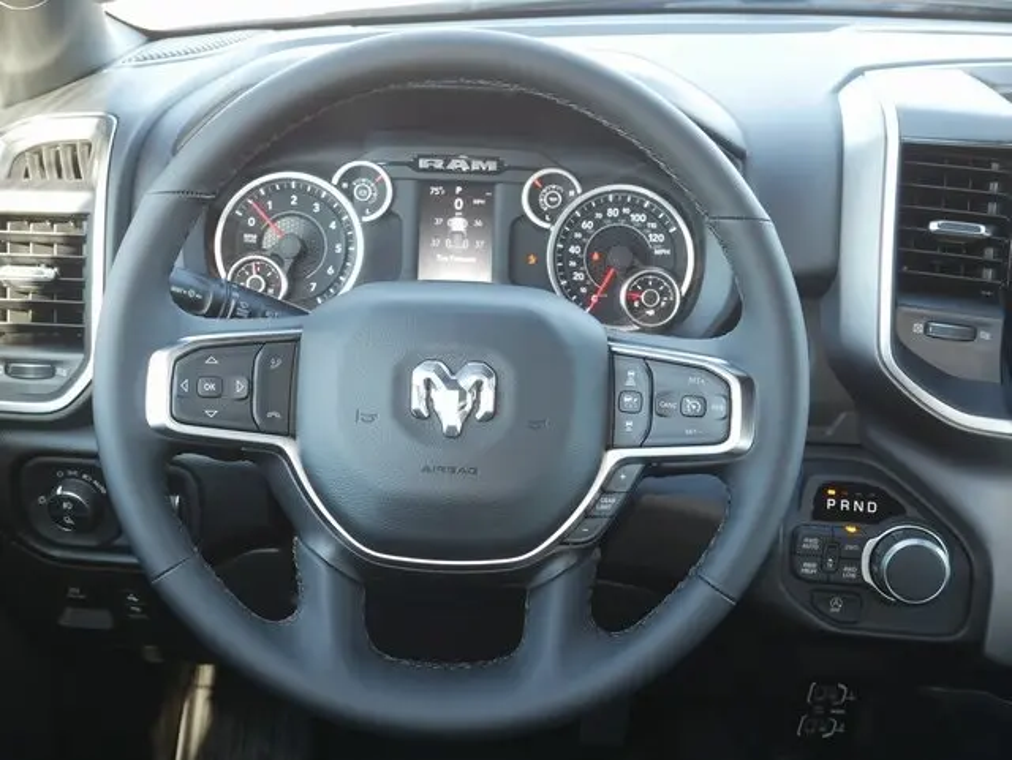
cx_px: 506
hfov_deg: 39.6
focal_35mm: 48
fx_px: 1404
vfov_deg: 30.3
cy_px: 380
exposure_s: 1/15
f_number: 5.2
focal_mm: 24
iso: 200
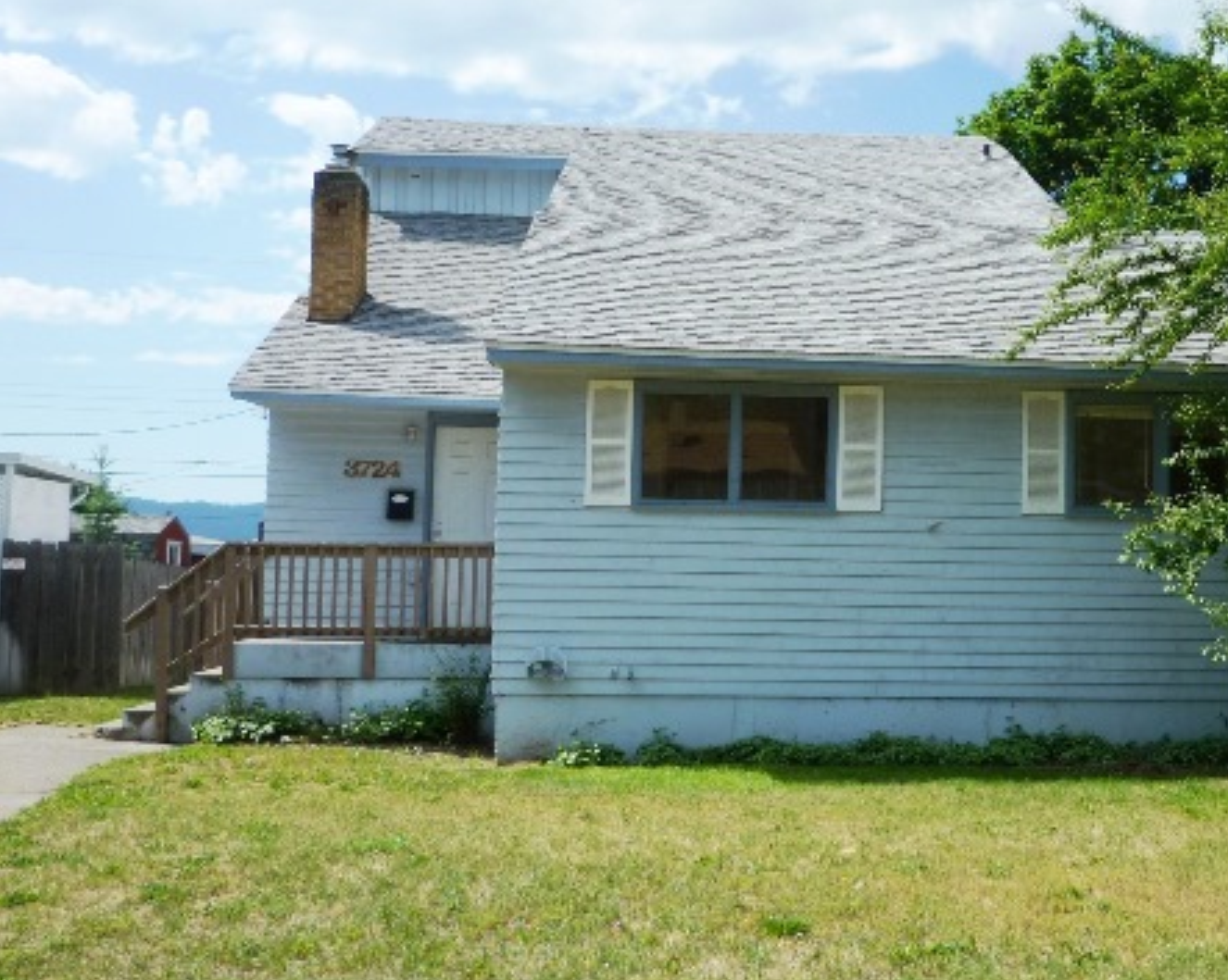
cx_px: 886
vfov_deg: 36.3
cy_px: 383
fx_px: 1489
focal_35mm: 41
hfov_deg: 43.7
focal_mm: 5.2
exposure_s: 1/640
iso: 80
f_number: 4
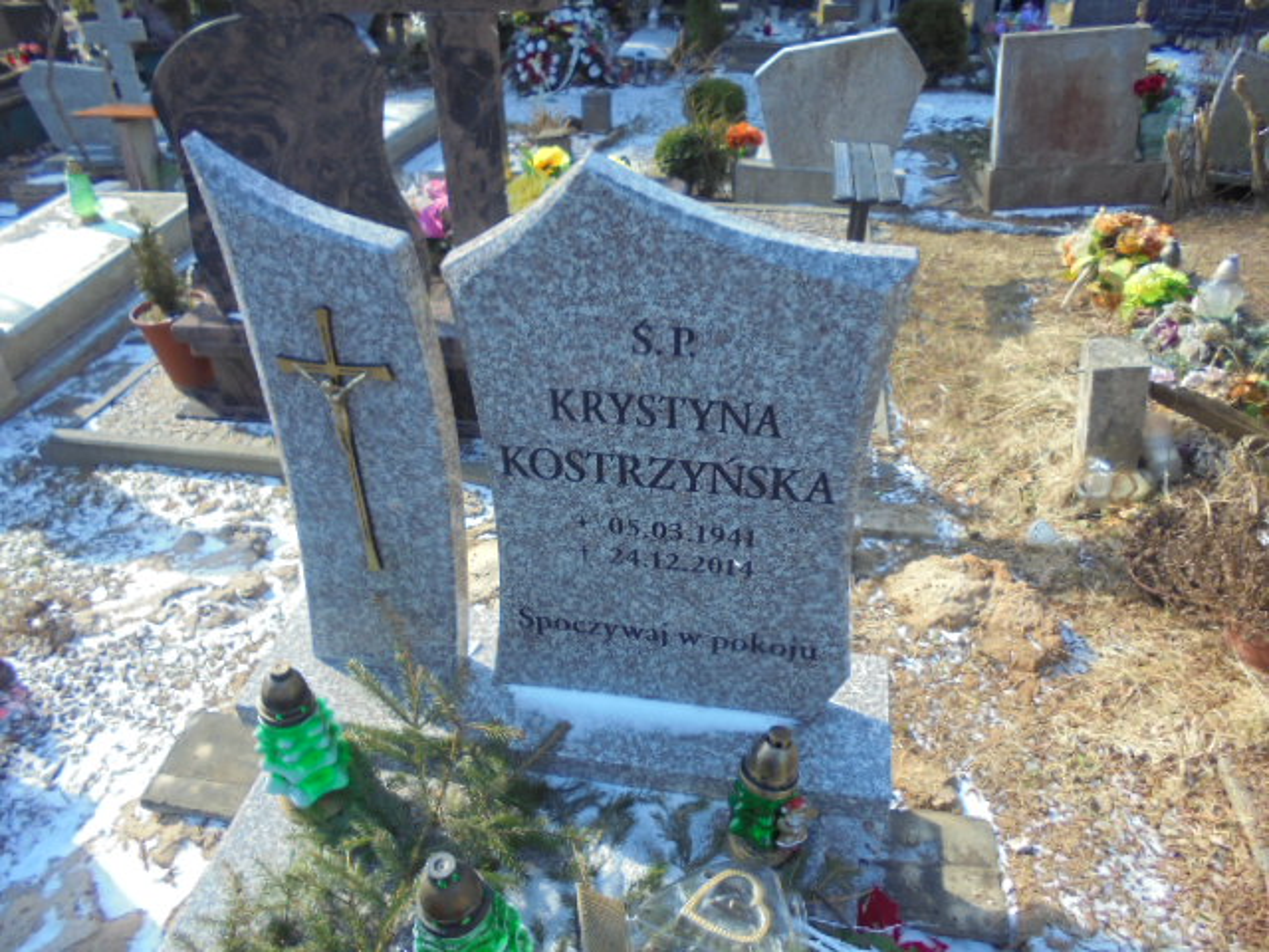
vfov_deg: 53.1
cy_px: 476
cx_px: 634
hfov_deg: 67.3
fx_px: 953
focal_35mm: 26
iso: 100
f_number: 3.5
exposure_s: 1/200
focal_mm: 4.6
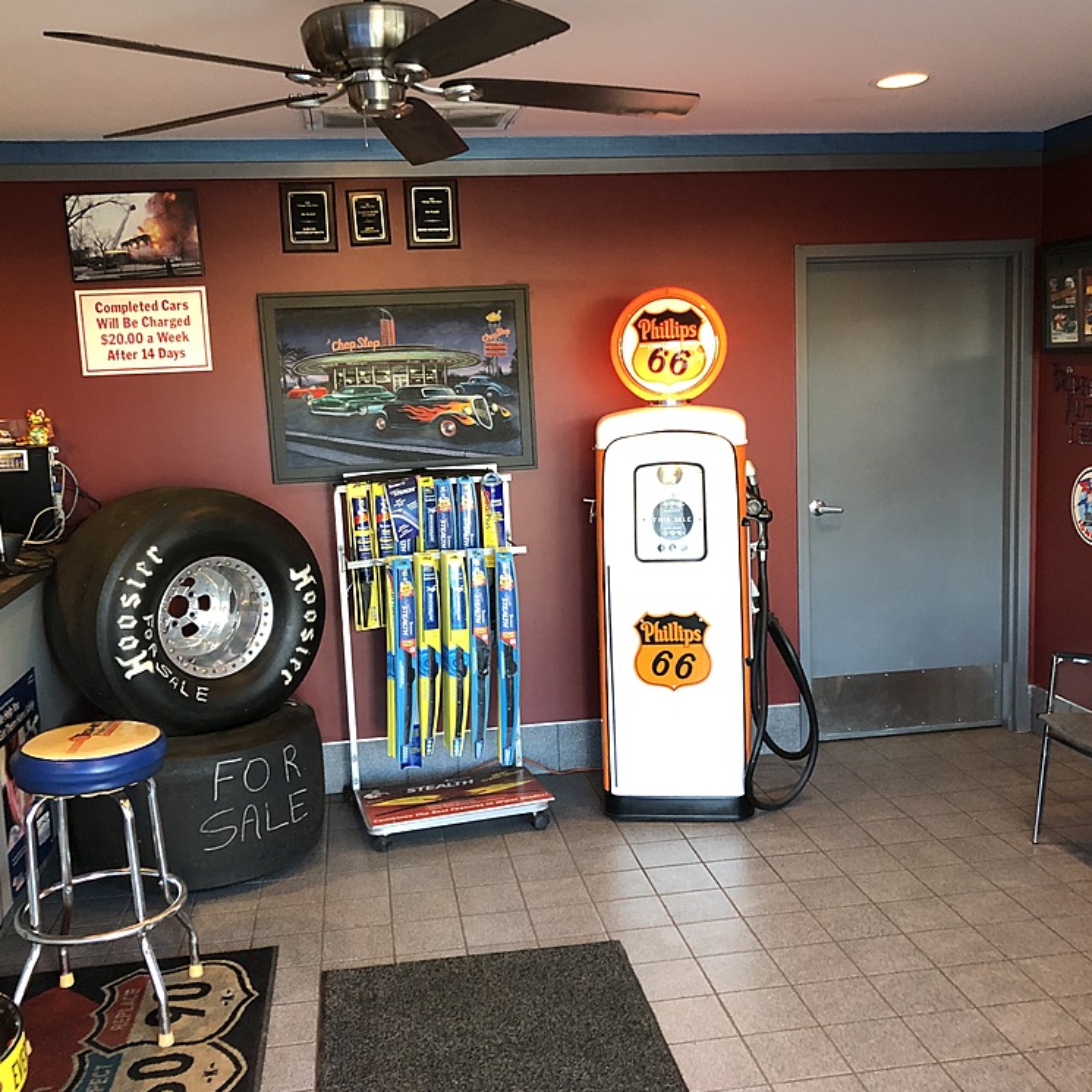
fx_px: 1213
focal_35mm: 34
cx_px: 563
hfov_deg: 48.4
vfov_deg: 48.5
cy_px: 550
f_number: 1.8
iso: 80
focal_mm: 3.99
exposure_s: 1/15
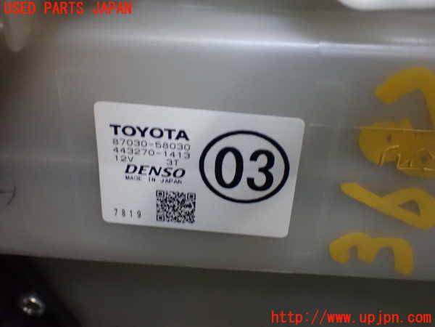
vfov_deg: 30.9
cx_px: 218
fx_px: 591
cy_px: 164
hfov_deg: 40.4
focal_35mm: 47
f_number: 3.1
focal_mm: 8.4
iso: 1600
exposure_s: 1/8
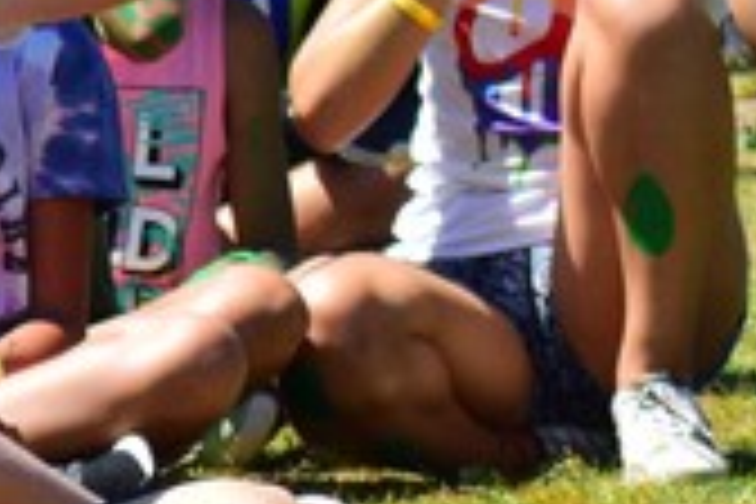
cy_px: -794
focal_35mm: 1146
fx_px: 24065
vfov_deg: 1.2
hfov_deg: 1.8
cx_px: 1287
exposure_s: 1/1250
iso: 400
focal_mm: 125
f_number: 7.1
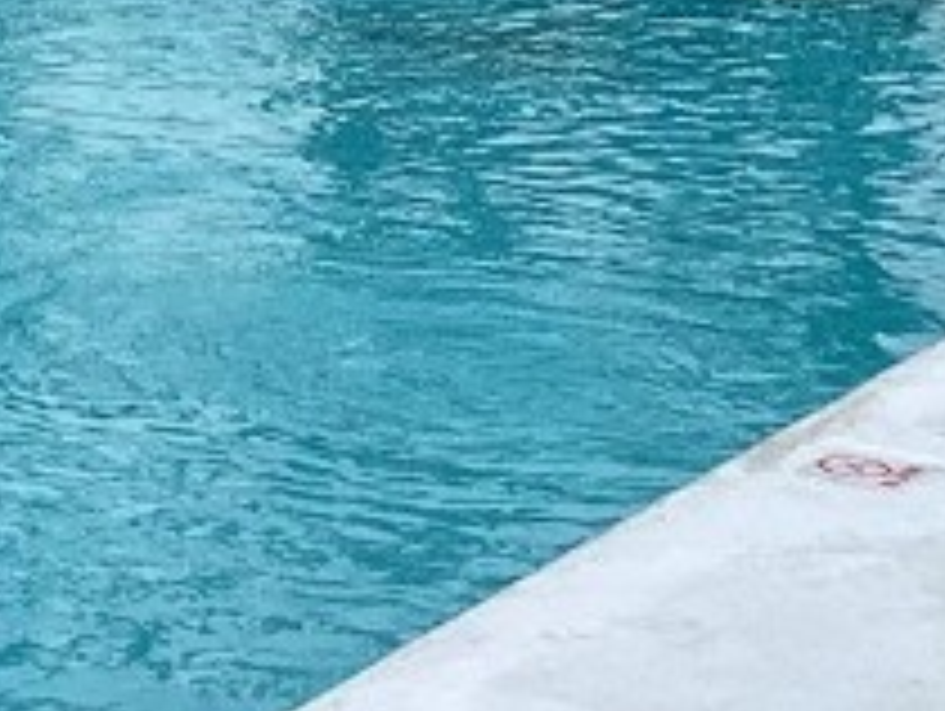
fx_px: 4127
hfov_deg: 13.0
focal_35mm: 151
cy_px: -256
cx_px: 171
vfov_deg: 9.6
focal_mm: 3.3
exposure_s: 1/1431
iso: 25
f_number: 2.4
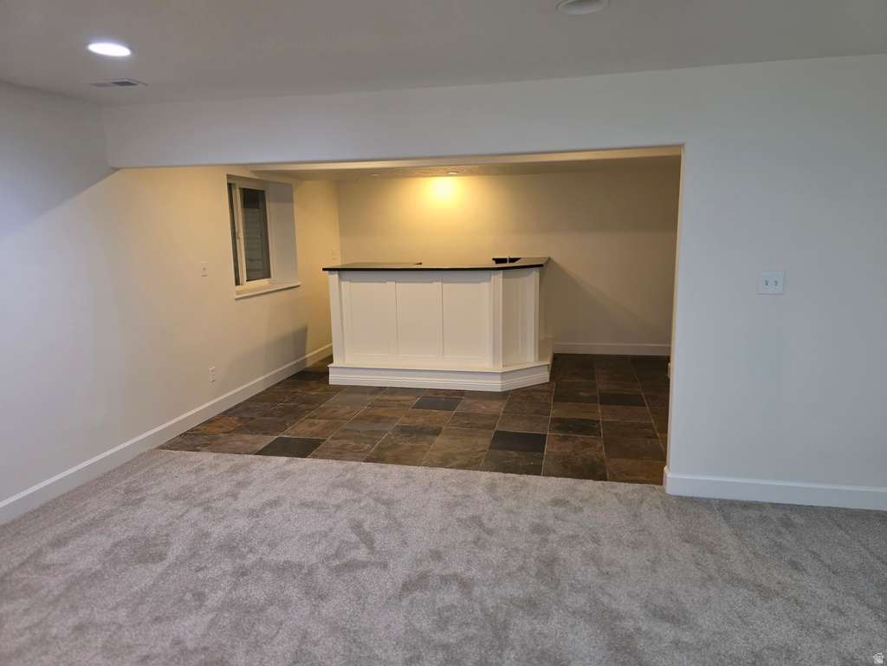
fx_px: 589
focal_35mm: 23
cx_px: 444
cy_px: 333
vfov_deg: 58.9
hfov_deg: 73.9
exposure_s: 1/120
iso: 400
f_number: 1.7
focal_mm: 6.3
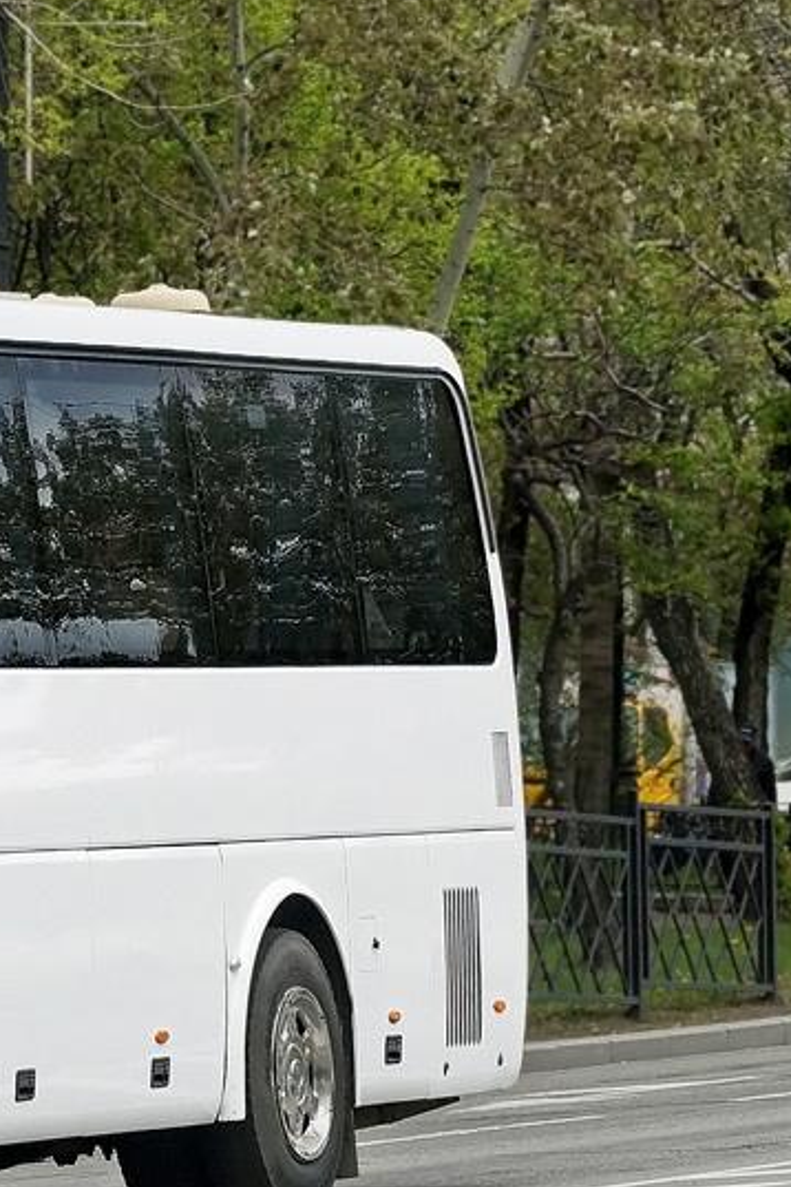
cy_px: 539
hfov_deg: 5.2
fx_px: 8706
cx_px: -376
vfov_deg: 7.8
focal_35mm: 264
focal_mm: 75
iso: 400
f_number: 7.1
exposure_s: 1/1000
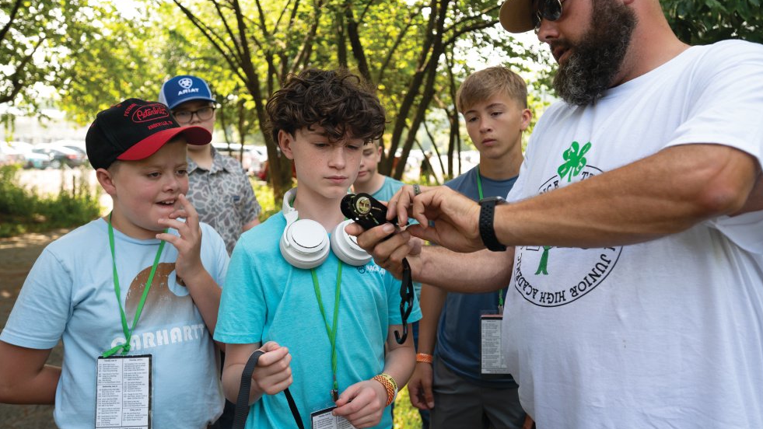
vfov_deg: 36.7
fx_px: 647
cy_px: 206
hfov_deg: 61.0
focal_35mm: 32
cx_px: 388
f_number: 4
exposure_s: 1/200
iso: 200
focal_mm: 30
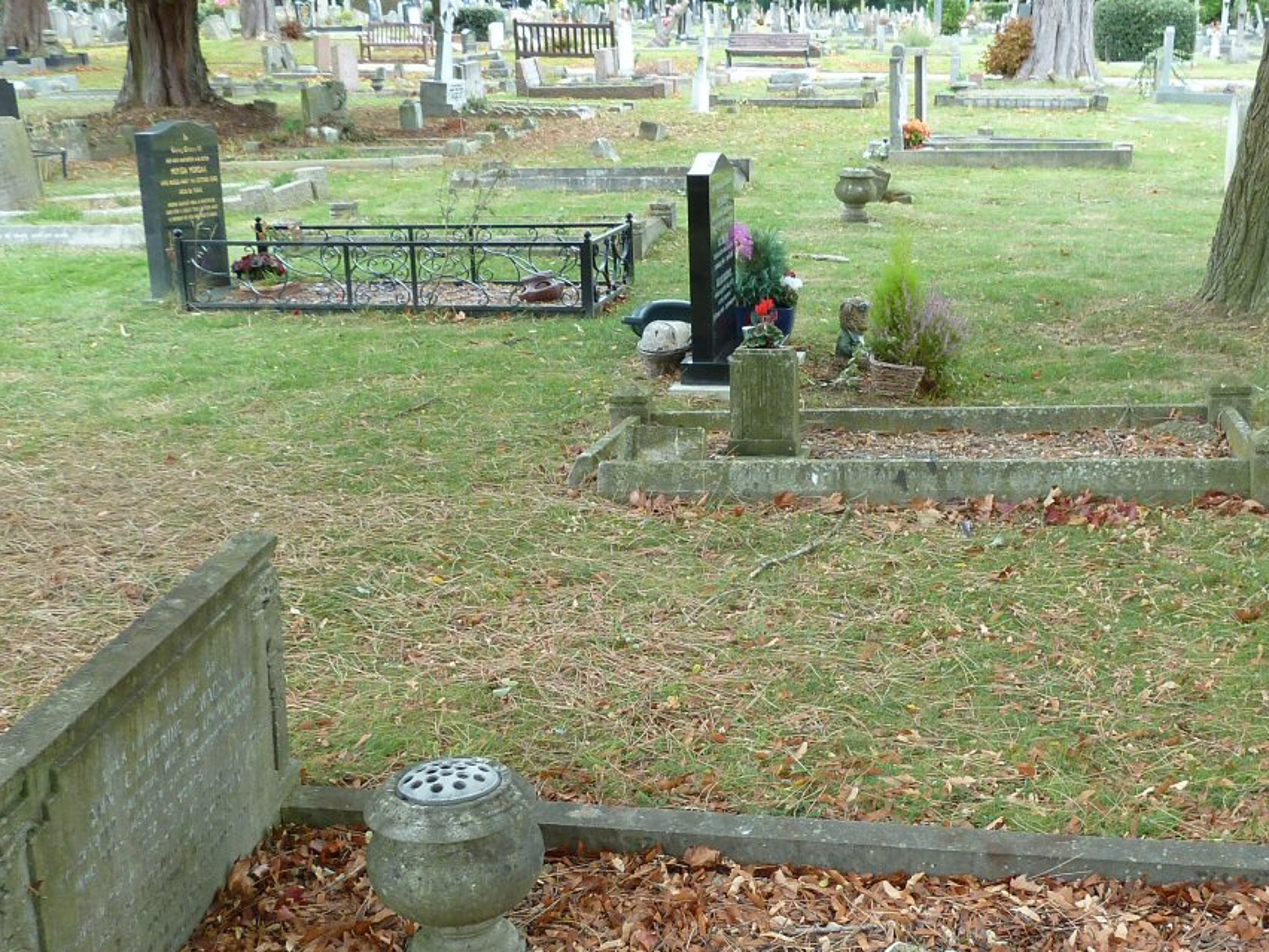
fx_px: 1613
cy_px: 652
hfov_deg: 42.8
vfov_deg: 32.5
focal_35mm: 44
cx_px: 751
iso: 80
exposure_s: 1/40
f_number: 3.3
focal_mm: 4.1
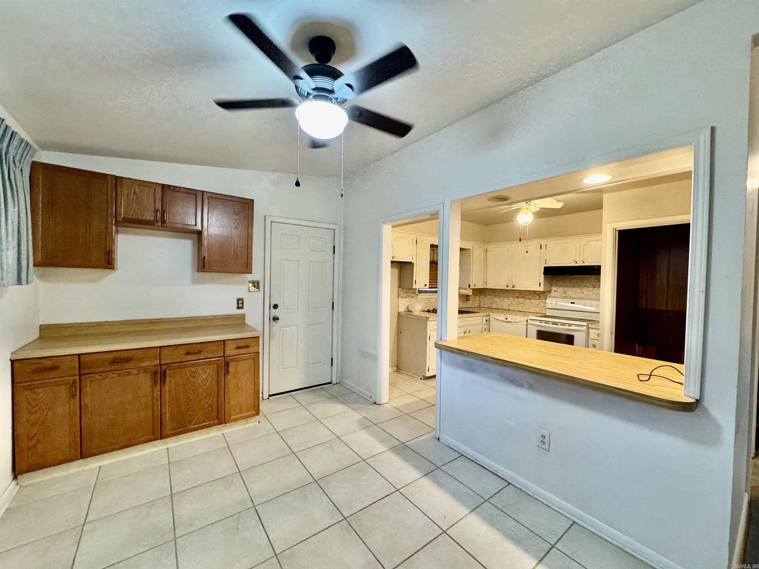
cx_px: 380
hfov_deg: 102.1
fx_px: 307
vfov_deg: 85.7
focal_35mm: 14
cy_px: 284
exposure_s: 1/60
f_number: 2.2
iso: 320
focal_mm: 2.22
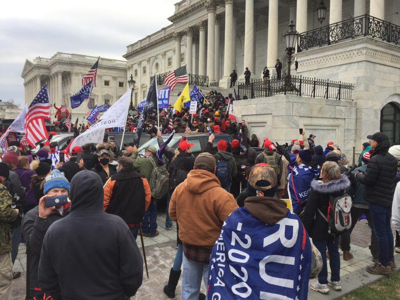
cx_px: 200
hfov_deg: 61.7
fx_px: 335
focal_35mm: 29
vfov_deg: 48.2
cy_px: 150
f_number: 2.2
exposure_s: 1/444
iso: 32
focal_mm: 4.15
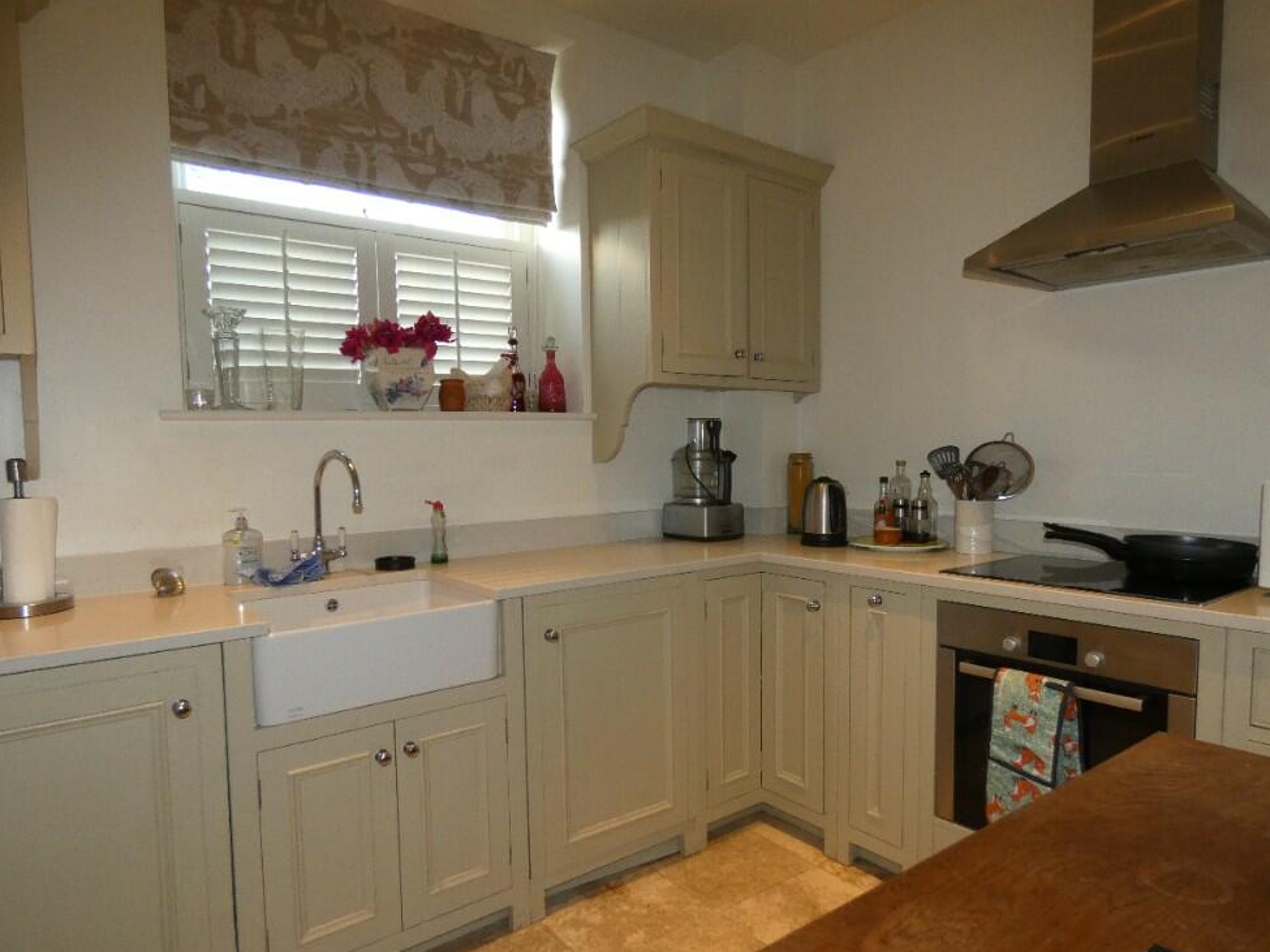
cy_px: 499
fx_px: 770
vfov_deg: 63.4
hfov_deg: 79.0
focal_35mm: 21
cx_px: 616
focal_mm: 3.6
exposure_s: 1/60
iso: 250
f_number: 2.8
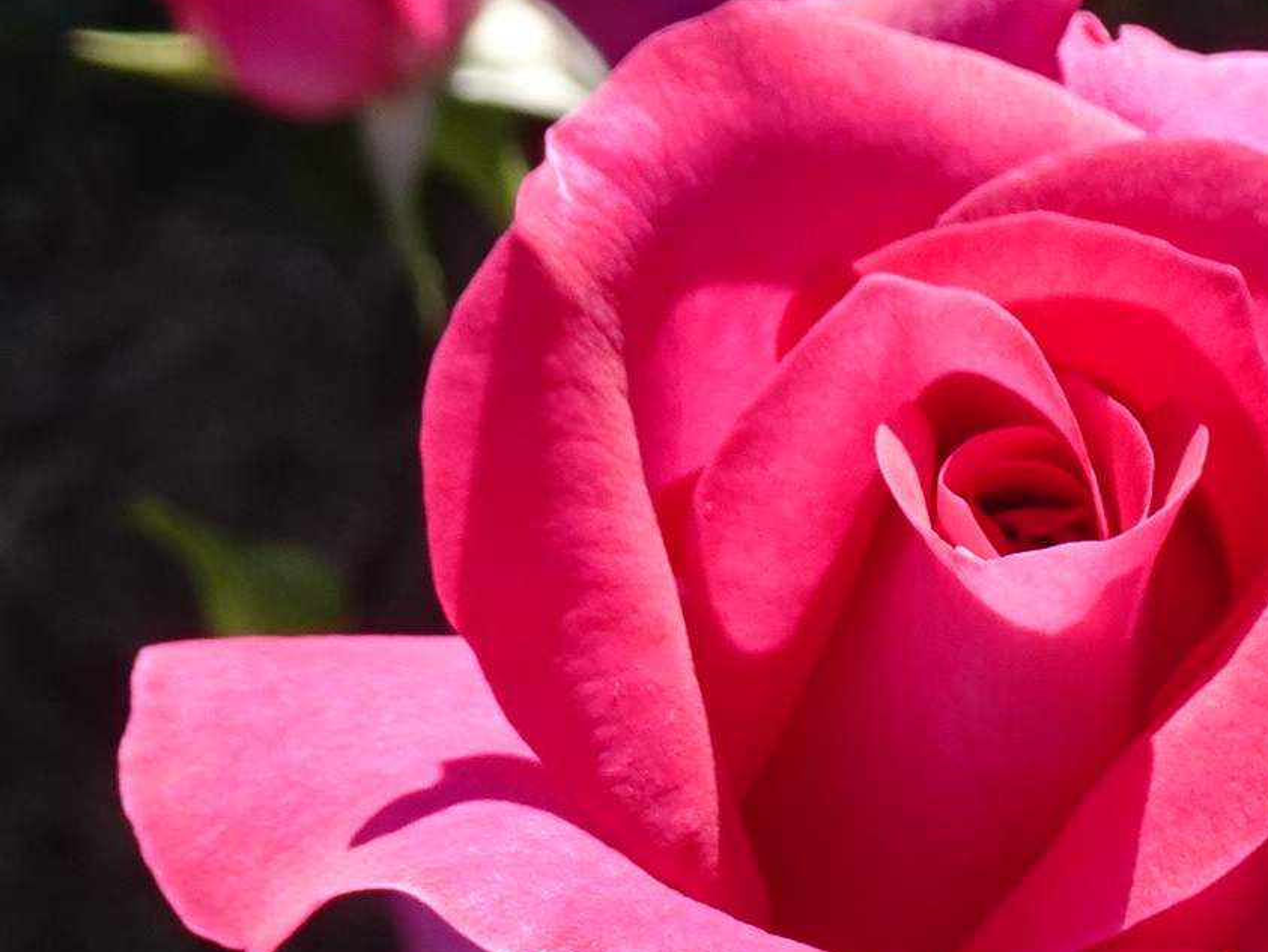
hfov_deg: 15.3
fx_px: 4617
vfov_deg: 11.6
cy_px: 1063
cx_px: 1336
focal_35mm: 126
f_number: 4
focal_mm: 6.84
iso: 80
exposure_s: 1/400
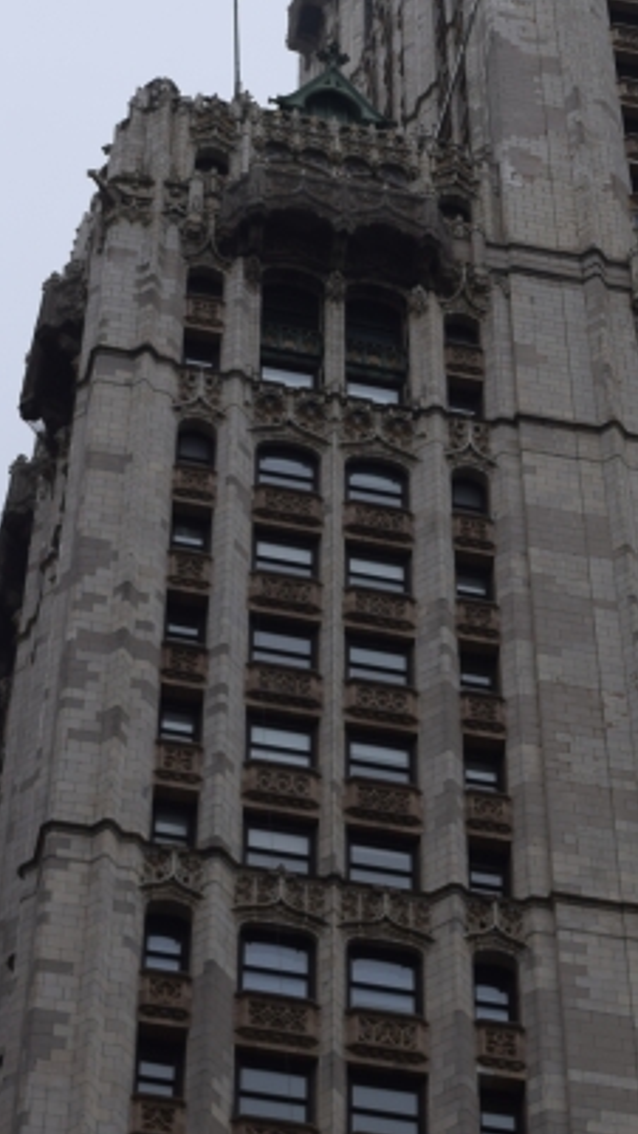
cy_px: 291
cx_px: 850
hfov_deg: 8.3
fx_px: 4333
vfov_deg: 14.9
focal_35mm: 144
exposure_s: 1/250
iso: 200
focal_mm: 36
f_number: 8
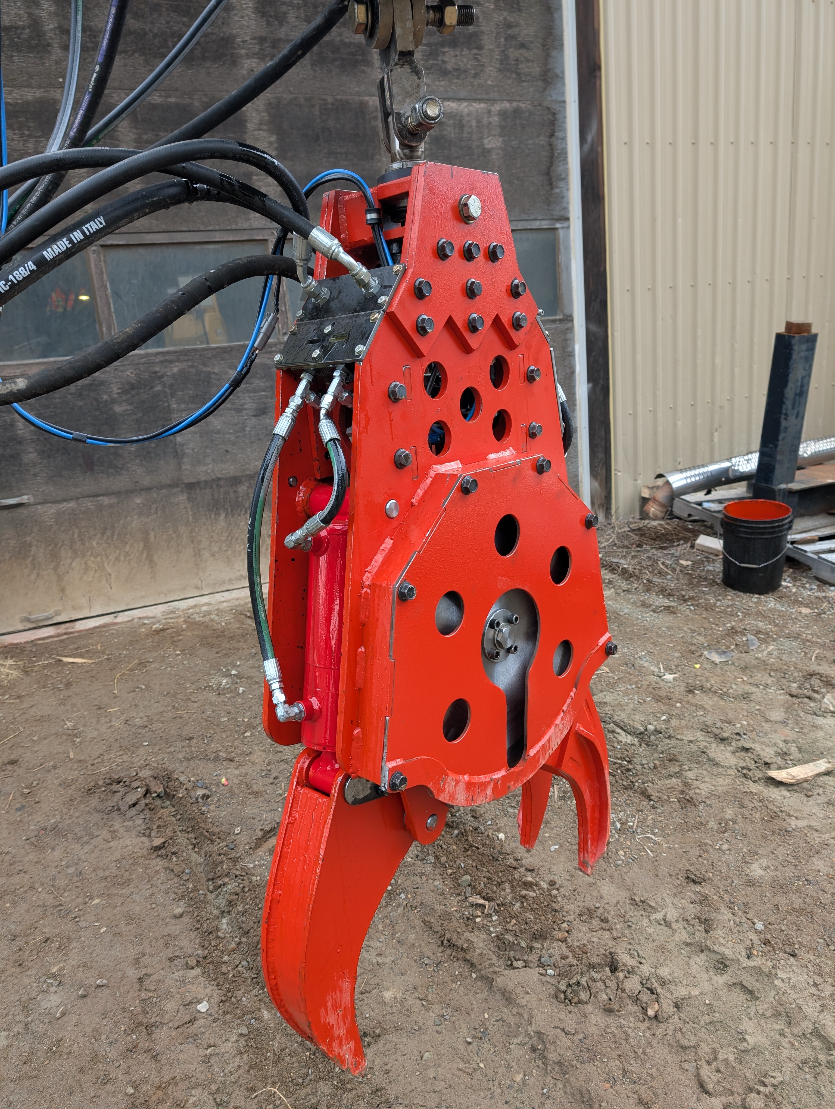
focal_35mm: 24
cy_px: 554
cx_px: 418
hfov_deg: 56.9
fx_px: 770
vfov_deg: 71.5
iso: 30
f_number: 1.68
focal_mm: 6.9
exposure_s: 1/186
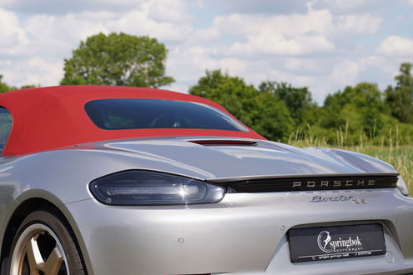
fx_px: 872
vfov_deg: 17.9
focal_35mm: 76
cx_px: 132
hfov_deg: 26.5
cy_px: 192
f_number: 4
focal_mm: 49
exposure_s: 1/800
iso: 100
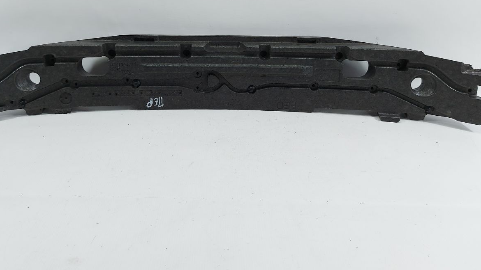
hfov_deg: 62.5
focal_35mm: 31
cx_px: 216
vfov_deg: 36.8
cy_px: 64
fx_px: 395
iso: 32
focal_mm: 5.23
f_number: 1.8
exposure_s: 1/50
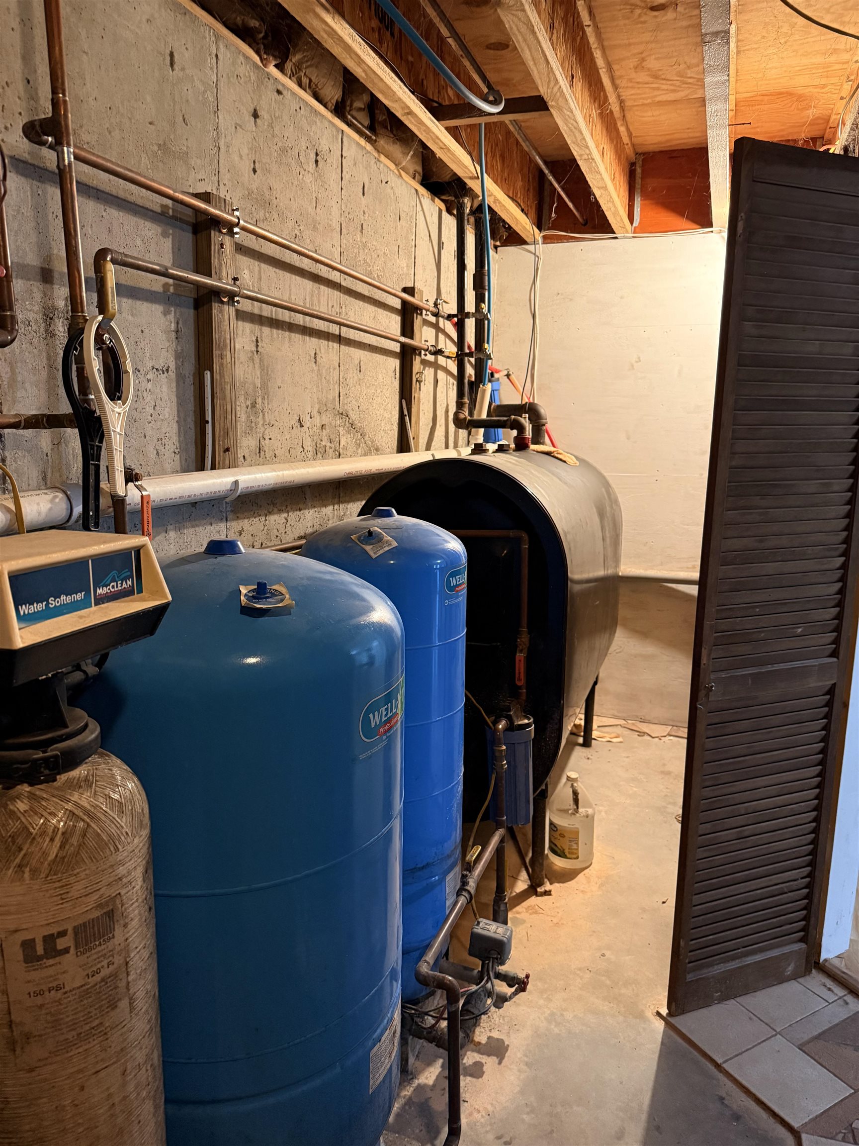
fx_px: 794
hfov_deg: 56.8
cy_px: 573
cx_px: 430
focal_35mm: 24
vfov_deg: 71.6
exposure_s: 1/60
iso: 640
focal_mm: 6.76
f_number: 1.78
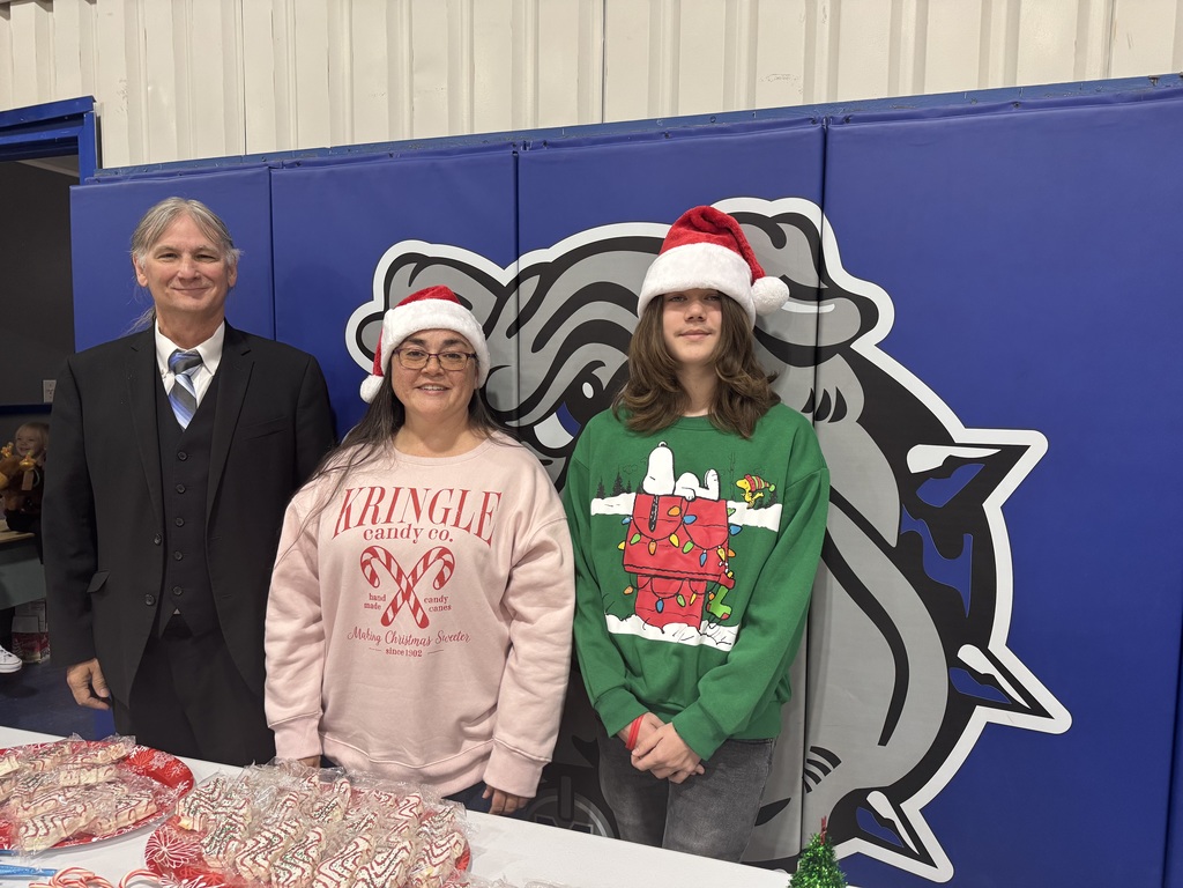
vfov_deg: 56.8
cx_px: 592
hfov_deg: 71.6
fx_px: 820
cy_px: 444
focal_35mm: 24
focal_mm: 6.76
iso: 250
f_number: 1.78
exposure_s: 1/60
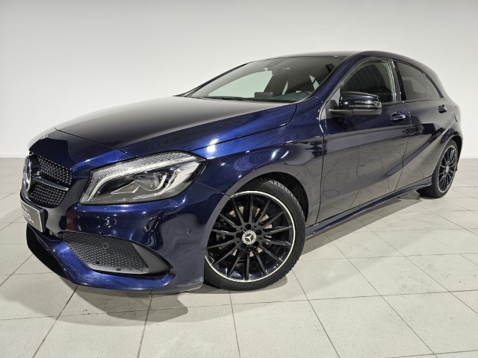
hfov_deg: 73.9
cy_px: 179
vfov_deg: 58.9
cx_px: 239
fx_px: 318
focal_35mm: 23
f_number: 1.7
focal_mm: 6.3
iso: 160
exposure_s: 1/100
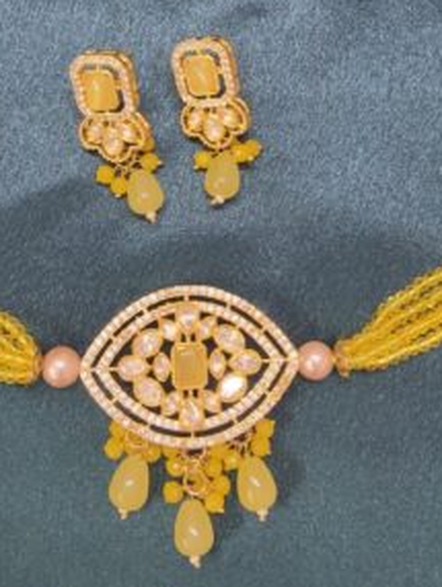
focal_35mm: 48
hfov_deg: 30.3
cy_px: 155
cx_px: 206
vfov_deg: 38.7
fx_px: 816
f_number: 2.2
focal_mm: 2.22
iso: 320
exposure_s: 1/50
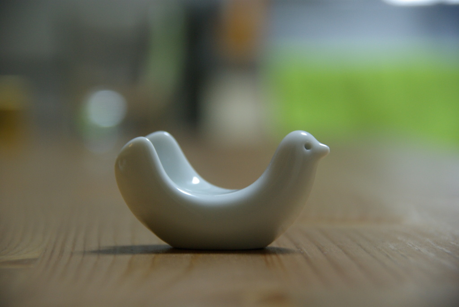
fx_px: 2393
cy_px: 154
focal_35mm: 188
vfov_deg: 7.3
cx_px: 230
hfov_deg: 11.0
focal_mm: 125
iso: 400
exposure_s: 1/10
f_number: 6.7
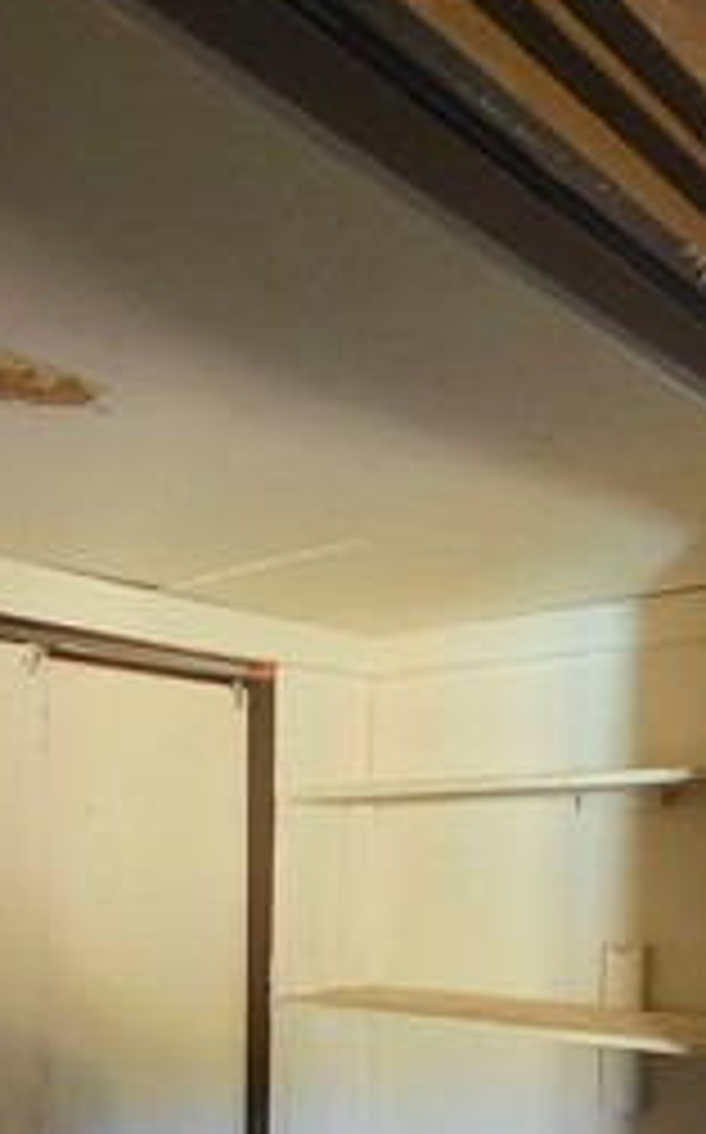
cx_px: -22
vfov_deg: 51.9
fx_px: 1080
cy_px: 904
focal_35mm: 35
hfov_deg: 32.8
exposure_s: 1/30
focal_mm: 2.2
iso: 800
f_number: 1.9
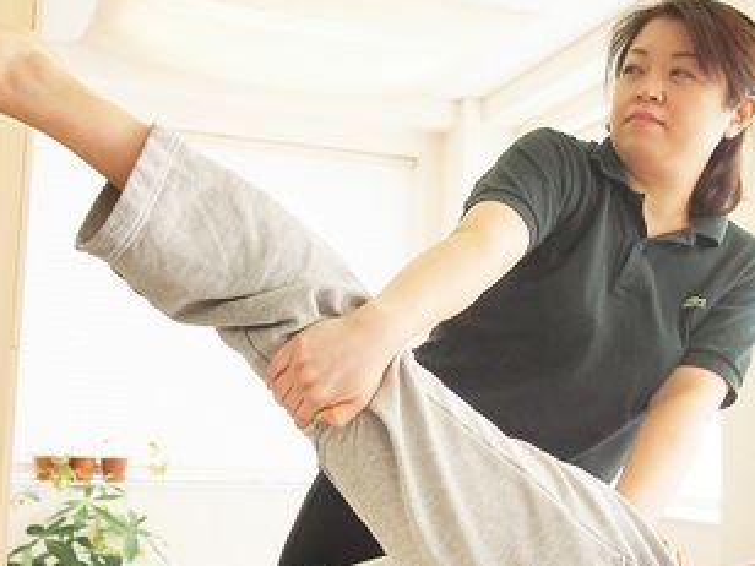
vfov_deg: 28.0
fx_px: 1134
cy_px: 323
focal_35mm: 52
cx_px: 363
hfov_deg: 36.8
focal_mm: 20
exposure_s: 1/250
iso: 200
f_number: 3.2
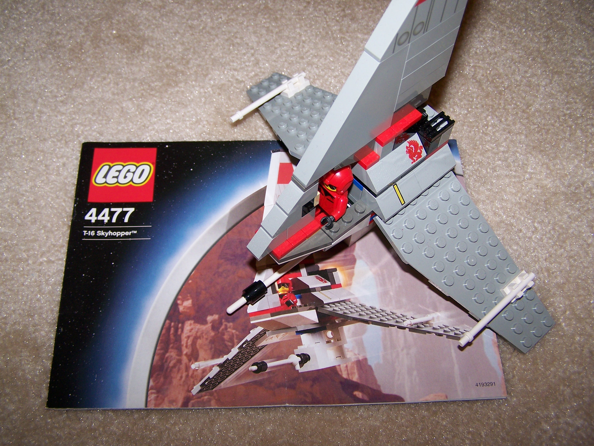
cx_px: 297
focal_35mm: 38
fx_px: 653
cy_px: 223
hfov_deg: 48.9
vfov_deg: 37.8
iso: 80
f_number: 2.8
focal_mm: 6.3
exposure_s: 1/60
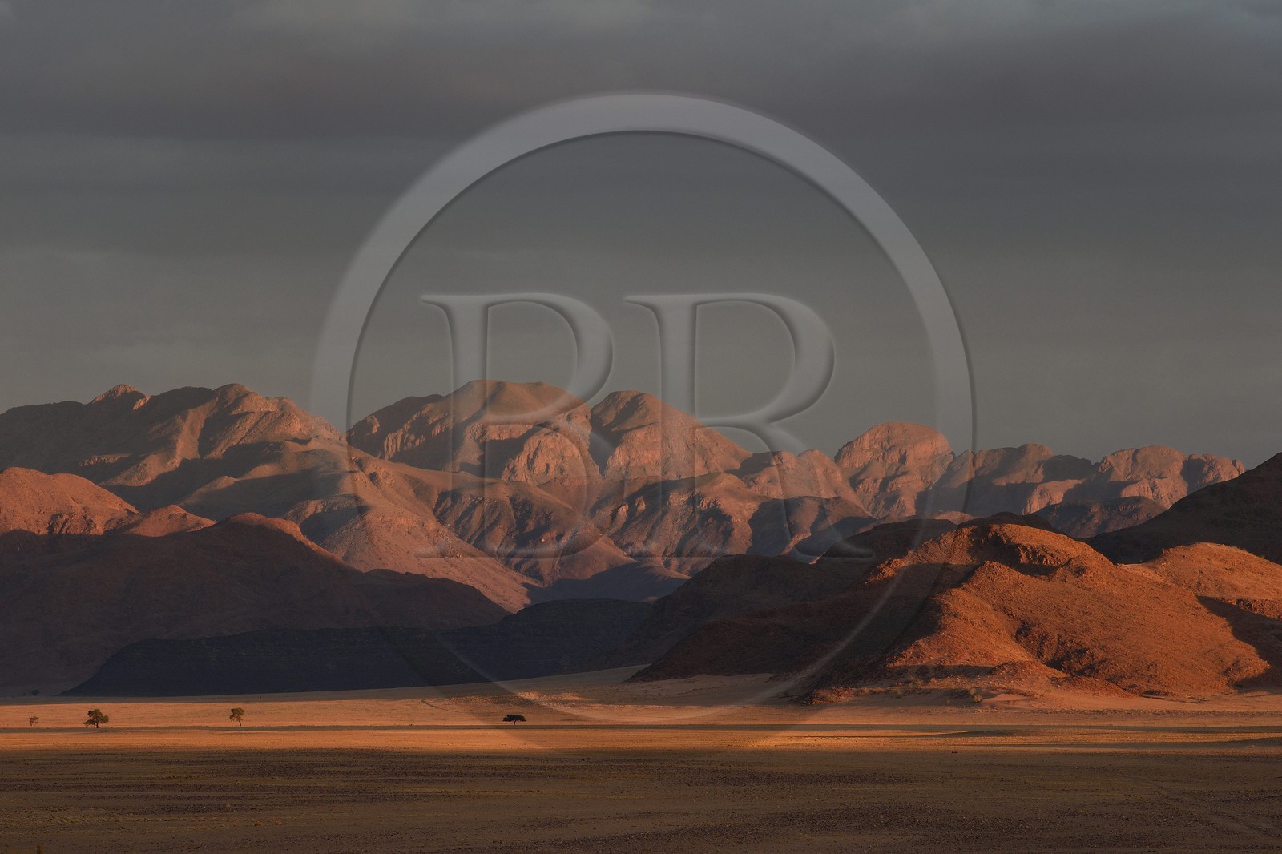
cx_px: 641
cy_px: 427
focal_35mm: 200
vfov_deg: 6.9
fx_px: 7120
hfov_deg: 10.3
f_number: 7.1
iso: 400
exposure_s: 1/160
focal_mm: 200
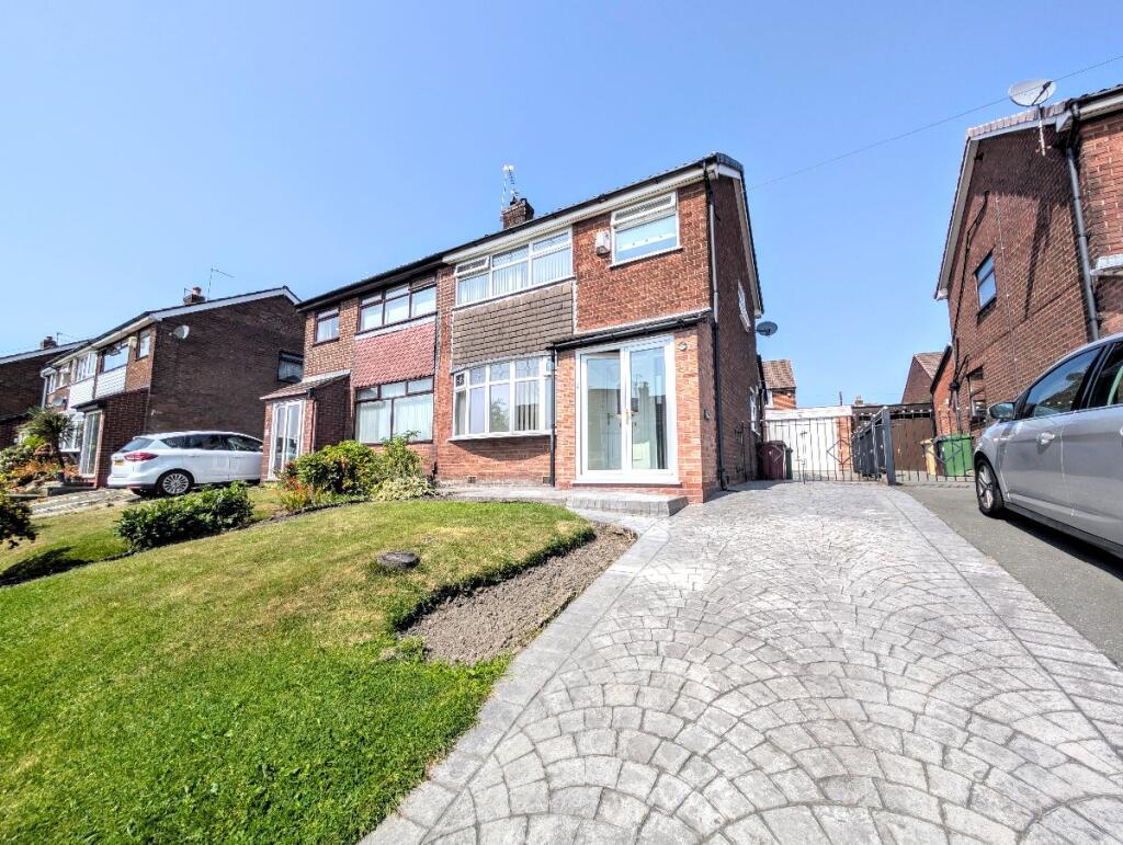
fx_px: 390
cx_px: 562
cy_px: 422
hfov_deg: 110.5
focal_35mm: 12
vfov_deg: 94.6
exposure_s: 1/3774
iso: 48
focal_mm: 2.02
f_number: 1.7
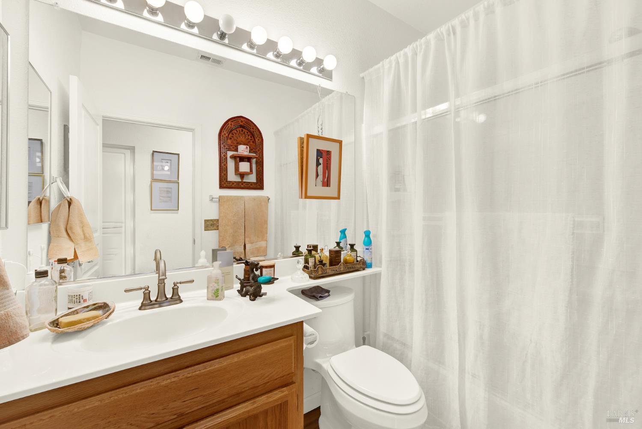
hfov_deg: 104.2
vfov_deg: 81.3
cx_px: 321
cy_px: 214
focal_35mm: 14
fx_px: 250
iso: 100
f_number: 14
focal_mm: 14
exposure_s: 1/8
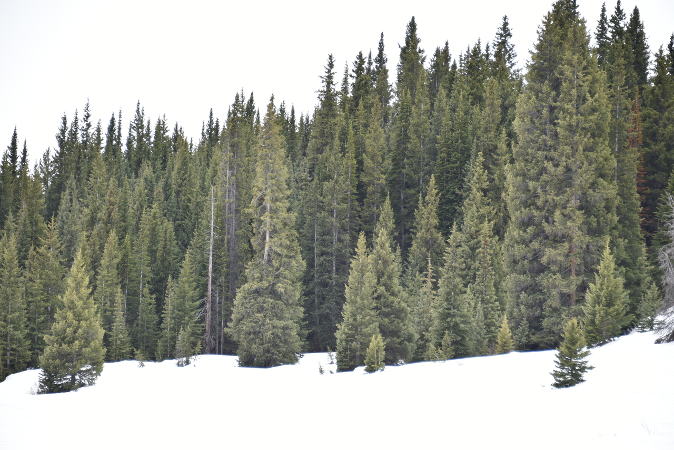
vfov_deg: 7.6
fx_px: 3371
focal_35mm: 180
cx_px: 337
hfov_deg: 11.4
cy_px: 225
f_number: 5.6
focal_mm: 180
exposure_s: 1/400
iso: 200
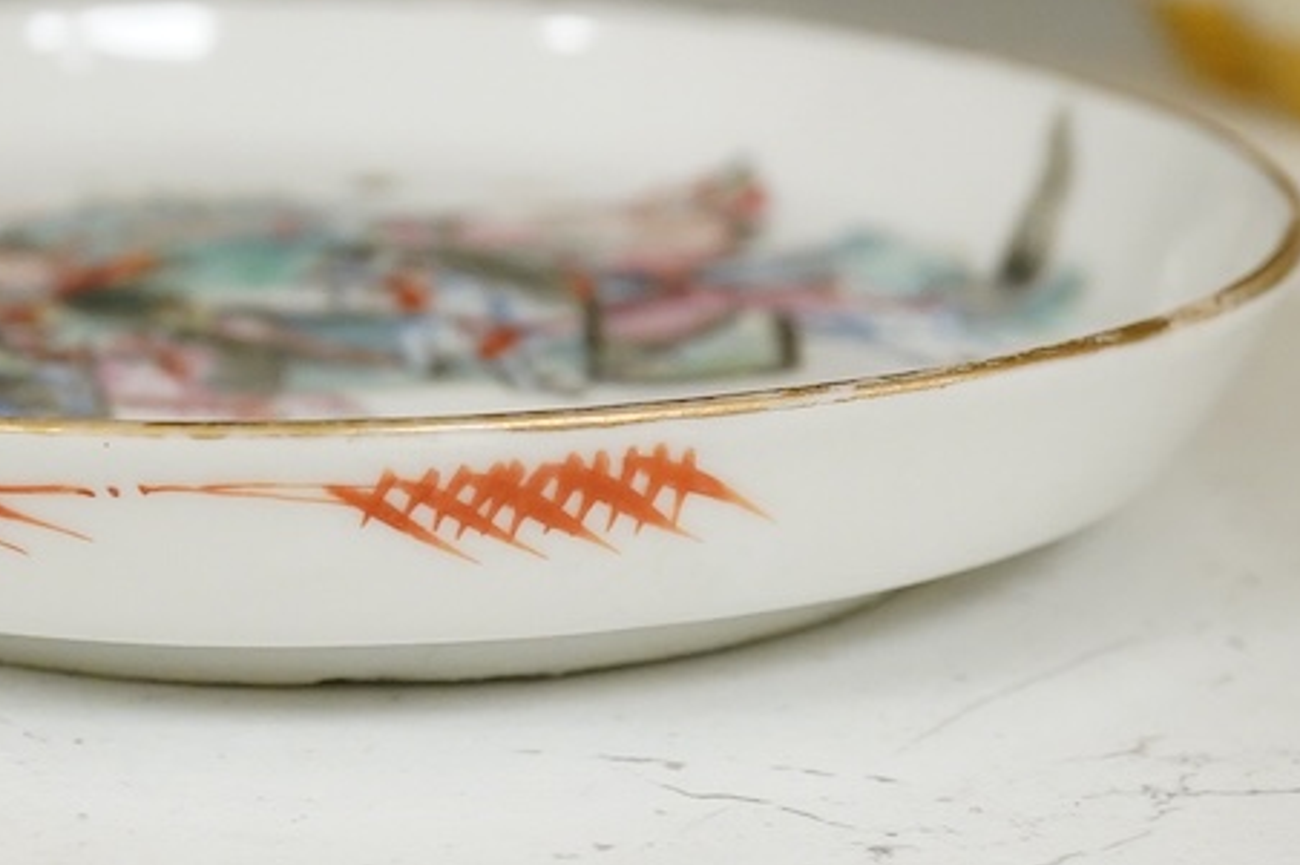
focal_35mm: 112
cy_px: 333
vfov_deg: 12.2
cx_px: 283
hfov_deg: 18.1
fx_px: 4043
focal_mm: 30
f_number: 8
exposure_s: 1/160
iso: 2500
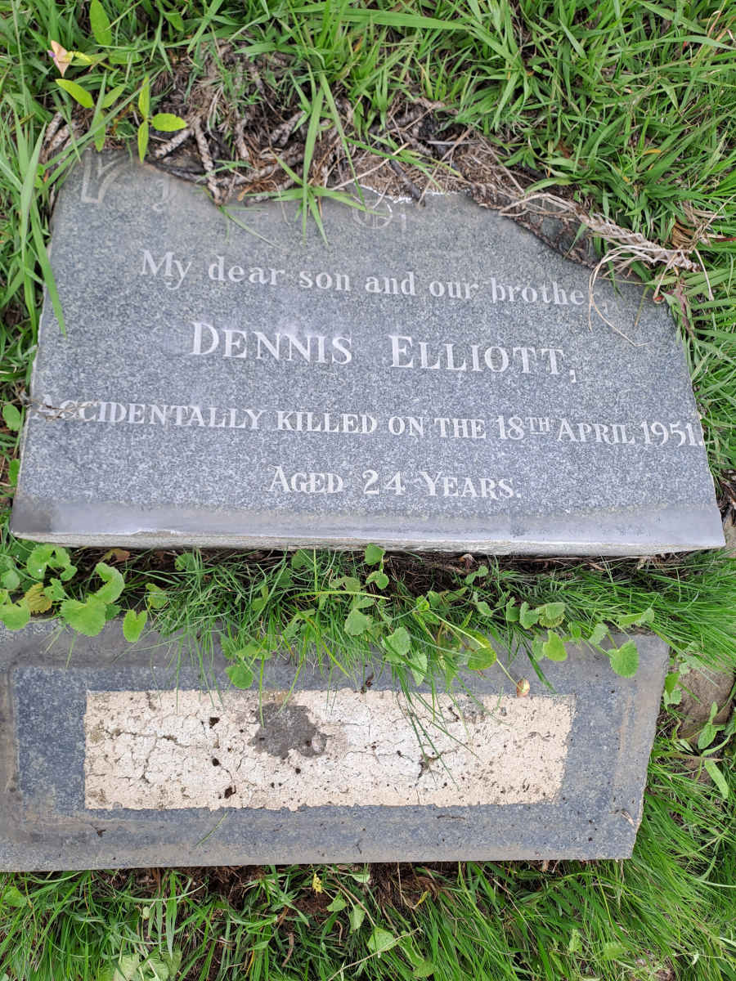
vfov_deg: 69.4
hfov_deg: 54.9
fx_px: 709
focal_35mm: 25
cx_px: 368
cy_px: 490
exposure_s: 1/135
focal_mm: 4.65
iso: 32
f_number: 1.8
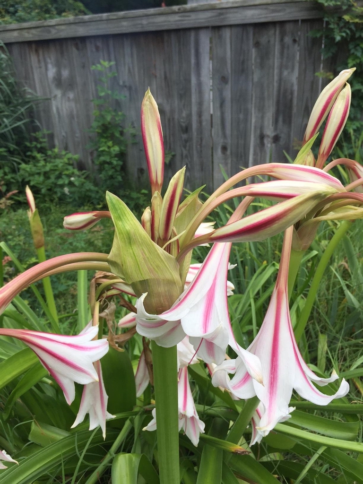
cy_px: 242
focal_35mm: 29
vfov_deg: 61.7
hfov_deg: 48.2
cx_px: 182
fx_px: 405
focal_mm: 4.15
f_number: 2.2
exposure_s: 1/842
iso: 32
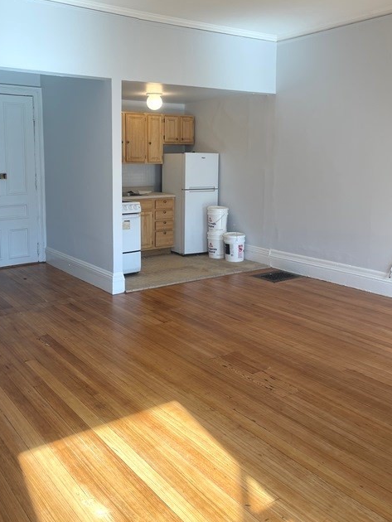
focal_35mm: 32
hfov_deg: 44.1
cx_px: 172
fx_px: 483
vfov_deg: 56.4
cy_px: 211
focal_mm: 5.1
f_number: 1.6
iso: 40
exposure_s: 1/121
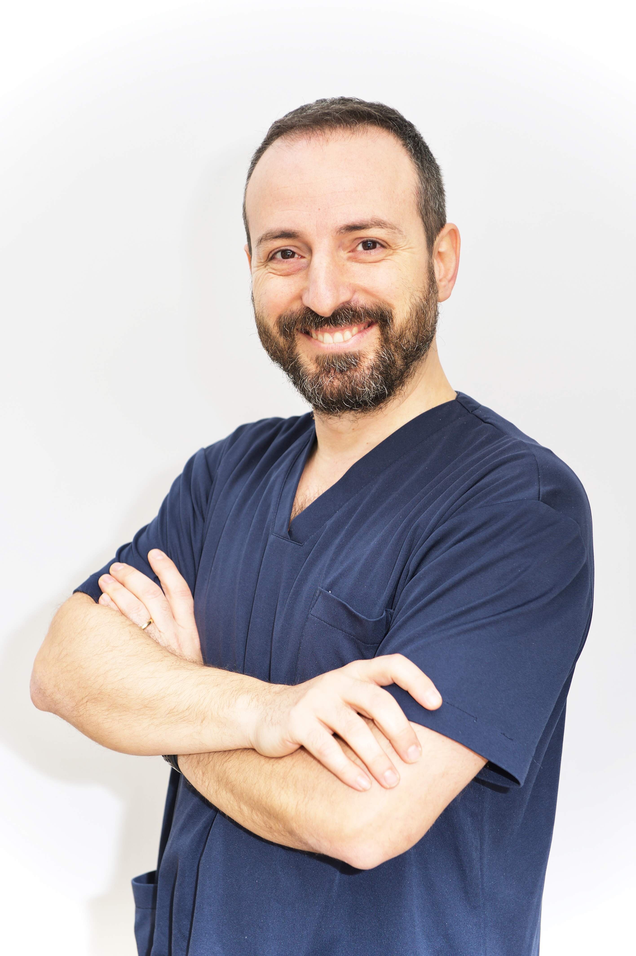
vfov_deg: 28.9
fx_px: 1857
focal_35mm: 70
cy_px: 478
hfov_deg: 19.4
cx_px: 318
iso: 200
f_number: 5
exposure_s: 1/60
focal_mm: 70
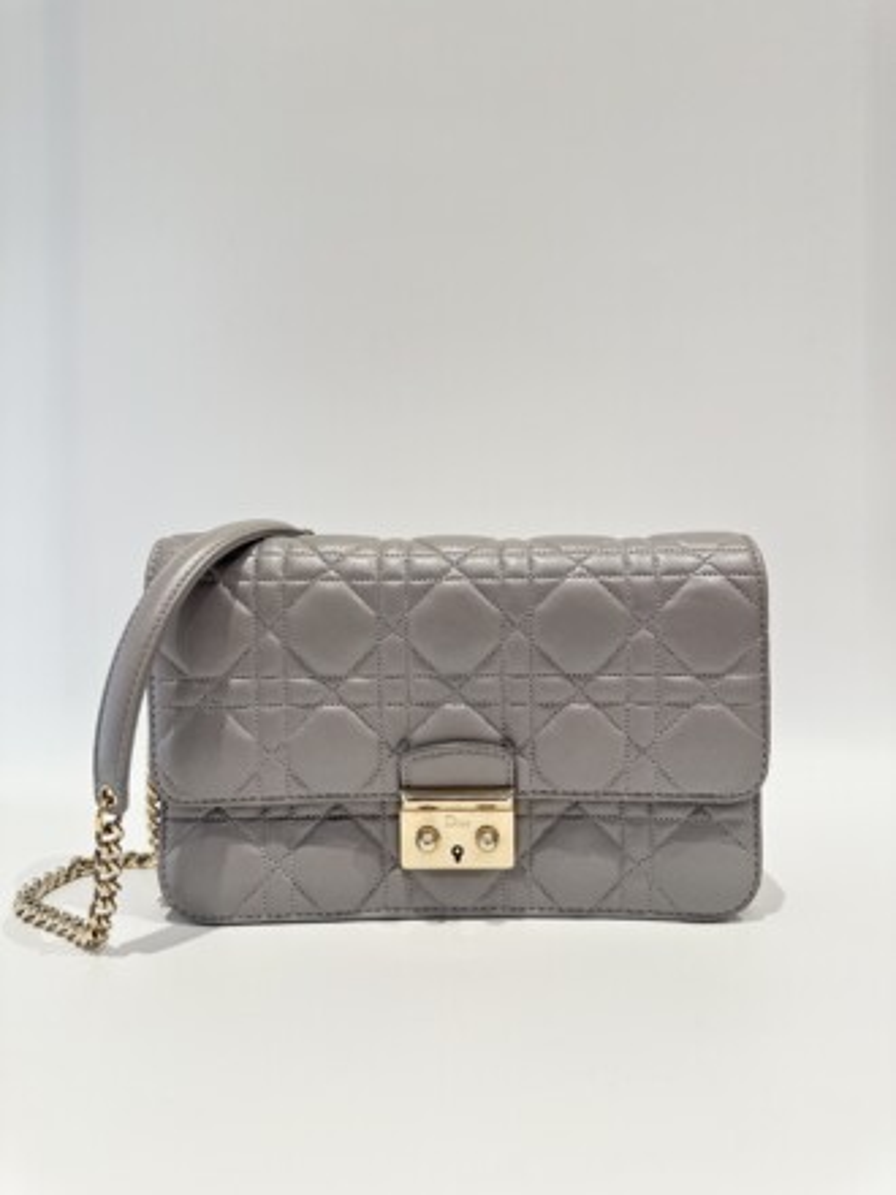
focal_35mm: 24
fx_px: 828
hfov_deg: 56.8
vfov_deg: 71.6
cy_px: 598
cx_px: 448
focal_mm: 6.86
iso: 160
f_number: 1.78
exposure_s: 1/100
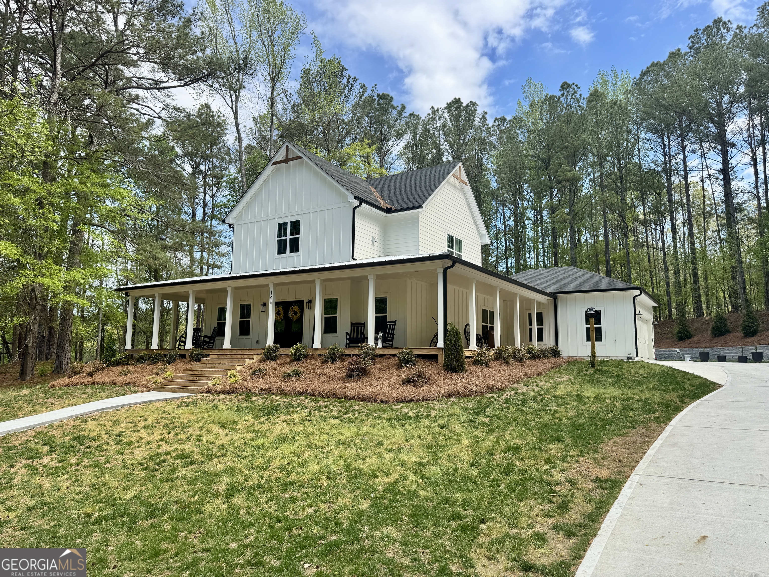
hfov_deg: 71.6
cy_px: 288
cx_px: 384
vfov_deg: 56.8
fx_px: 533
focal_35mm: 24
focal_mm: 6.76
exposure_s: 1/1767
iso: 80
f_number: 1.78
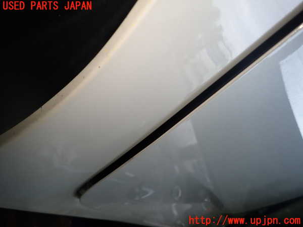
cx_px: 152
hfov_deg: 69.4
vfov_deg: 54.9
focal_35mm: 25
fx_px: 219
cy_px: 114
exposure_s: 1/60
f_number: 2
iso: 125
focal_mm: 4.5
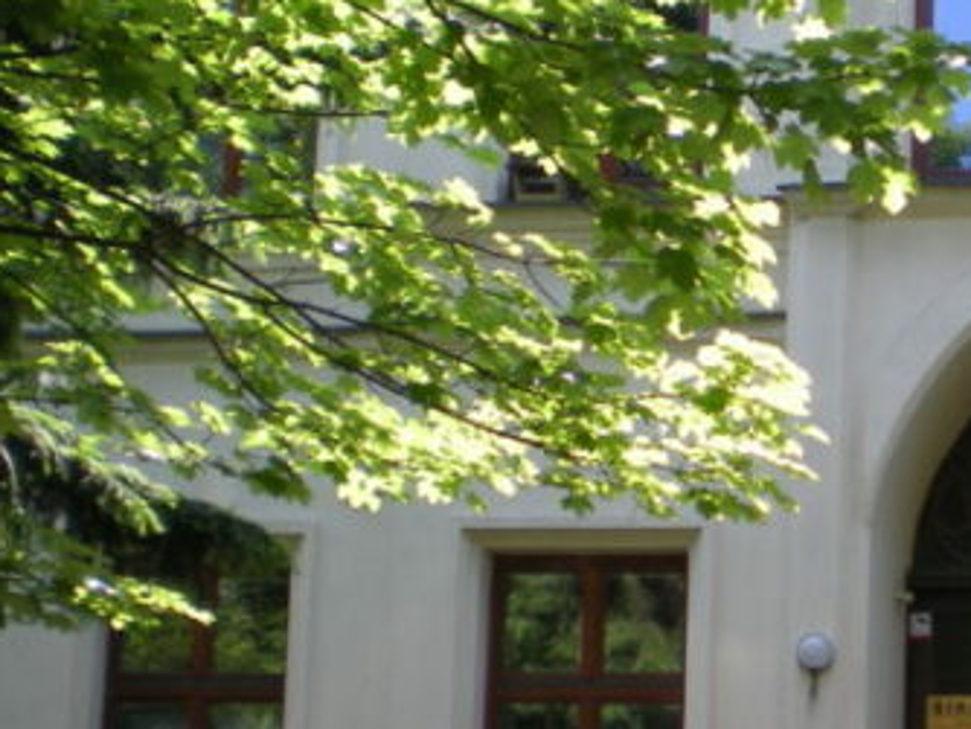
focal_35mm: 91
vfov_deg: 16.3
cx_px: 1009
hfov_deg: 20.7
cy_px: 354
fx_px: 2554
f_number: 3.1
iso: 64
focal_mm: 6.3
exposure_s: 1/157
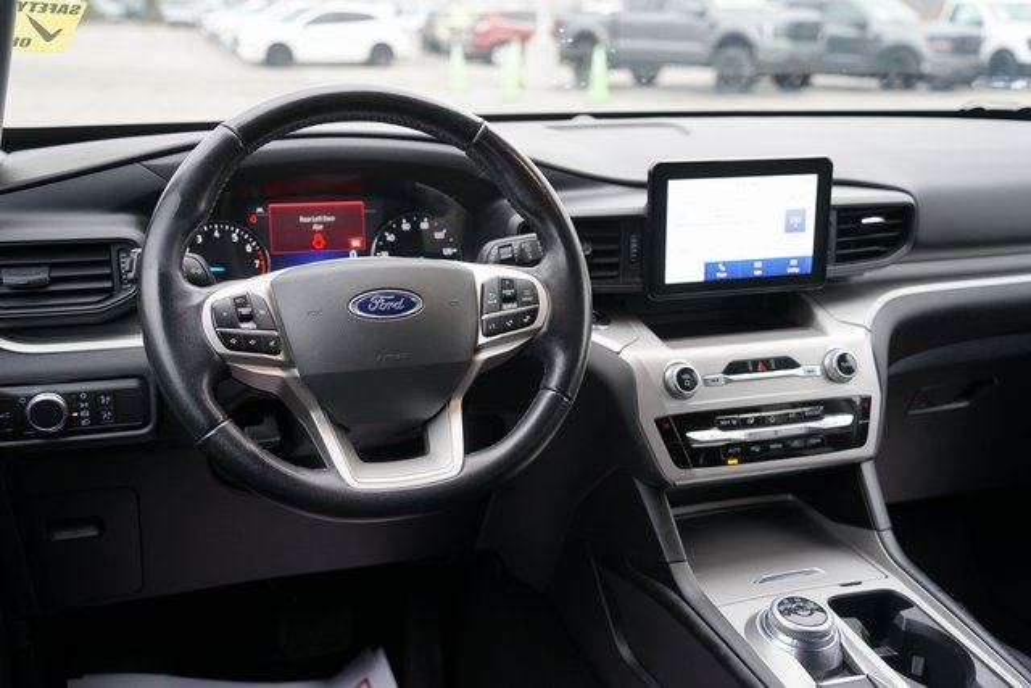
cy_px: 344
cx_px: 516
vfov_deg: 34.2
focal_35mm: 39
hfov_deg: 49.5
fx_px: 1117
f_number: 4
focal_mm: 39
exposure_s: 1/60
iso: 320
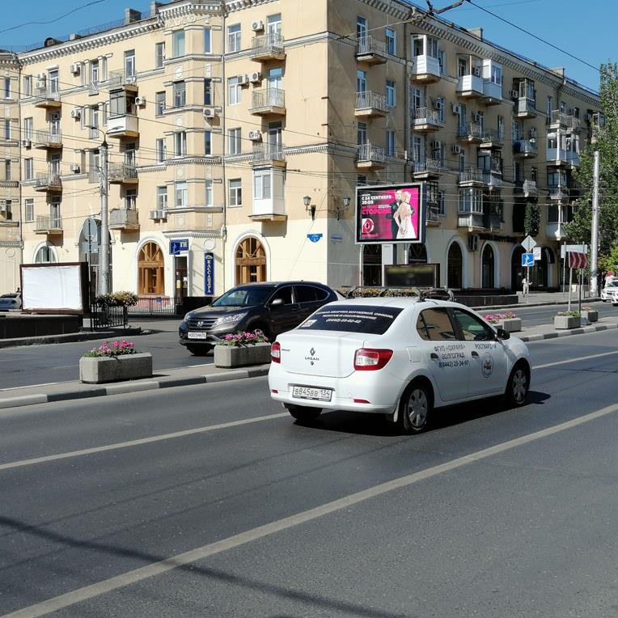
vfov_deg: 37.6
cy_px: 310
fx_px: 909
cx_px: 304
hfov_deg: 37.6
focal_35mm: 45
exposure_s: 1/1866
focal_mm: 3.95
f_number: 1.8
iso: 50
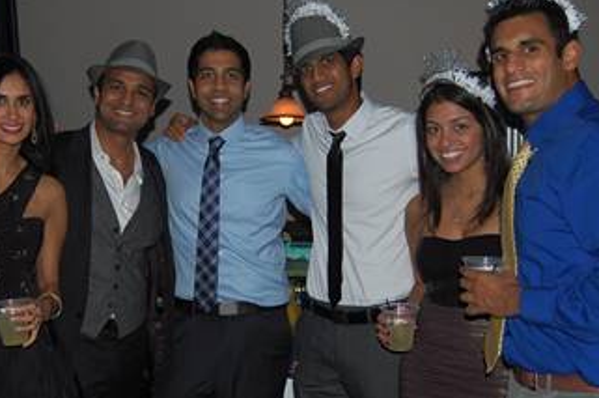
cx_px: 203
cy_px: 243
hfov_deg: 36.7
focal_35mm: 54
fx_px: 893
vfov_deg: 25.0
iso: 400
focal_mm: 23
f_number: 3.8
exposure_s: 1/60
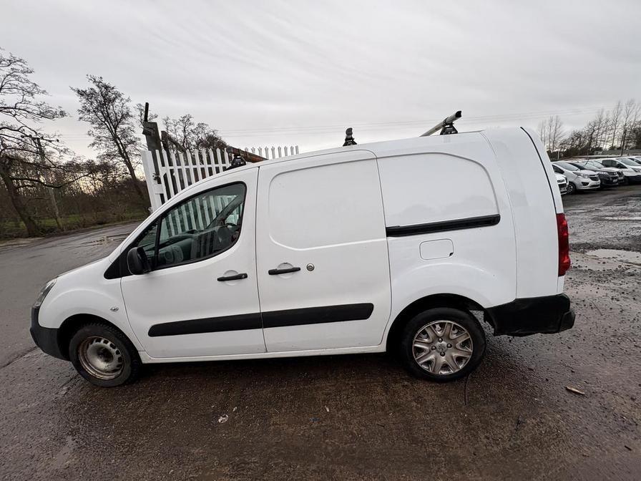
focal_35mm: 14
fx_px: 259
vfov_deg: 85.7
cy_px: 240
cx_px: 320
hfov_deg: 102.1
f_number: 2.2
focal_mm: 2.22
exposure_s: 1/189
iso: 40
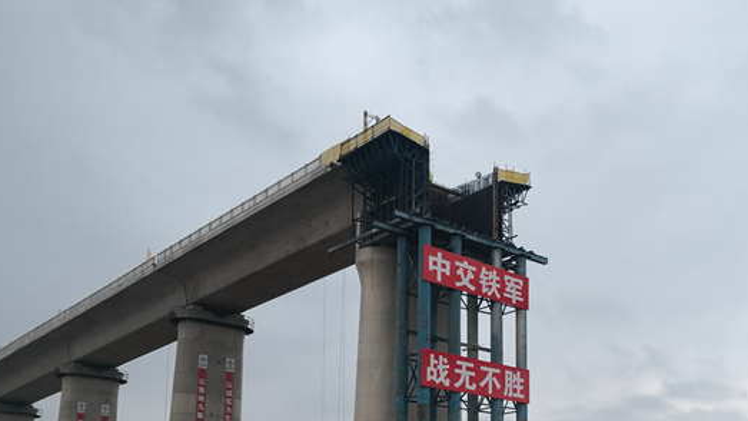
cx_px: 506
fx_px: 892
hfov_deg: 44.7
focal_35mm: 45
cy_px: 372
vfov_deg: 25.7
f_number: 1.6
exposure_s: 1/50
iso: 100
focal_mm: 3.95
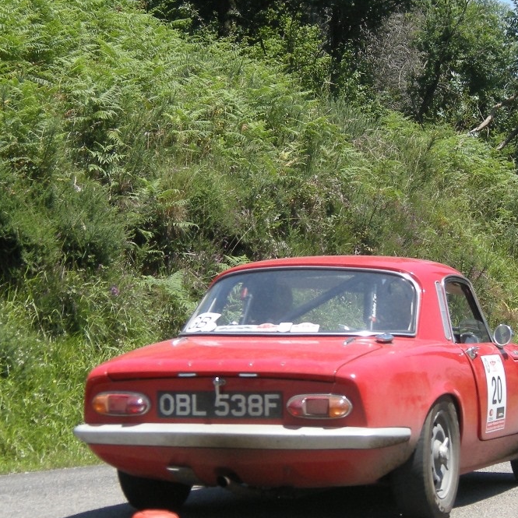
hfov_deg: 26.8
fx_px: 1084
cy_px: 275
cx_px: 336
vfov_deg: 26.9
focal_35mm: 64
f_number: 3.1
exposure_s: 1/591
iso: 64
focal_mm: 10.1
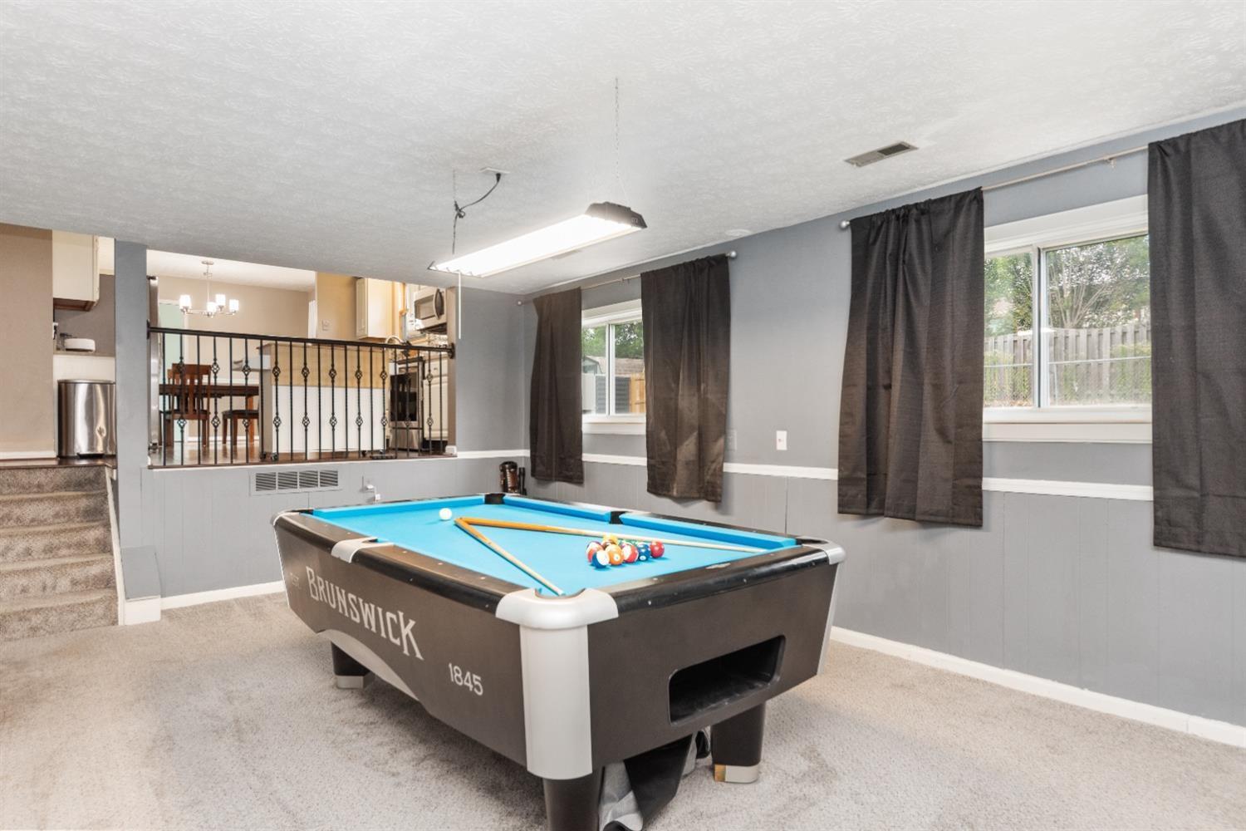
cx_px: 623
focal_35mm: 20
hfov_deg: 84.0
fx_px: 692
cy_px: 416
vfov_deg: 61.9
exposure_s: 1/100
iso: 640
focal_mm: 20
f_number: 5
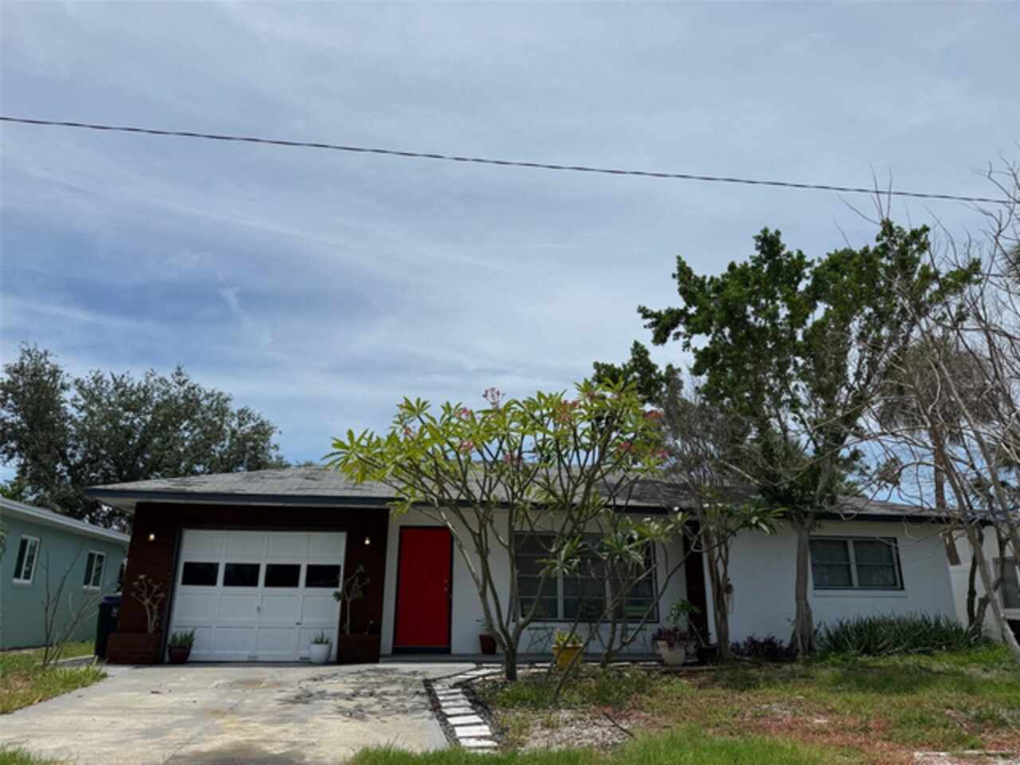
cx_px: 510
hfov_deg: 71.6
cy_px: 382
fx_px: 707
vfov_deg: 56.8
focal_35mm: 24
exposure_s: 1/10309
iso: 80
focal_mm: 6.76
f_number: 1.78
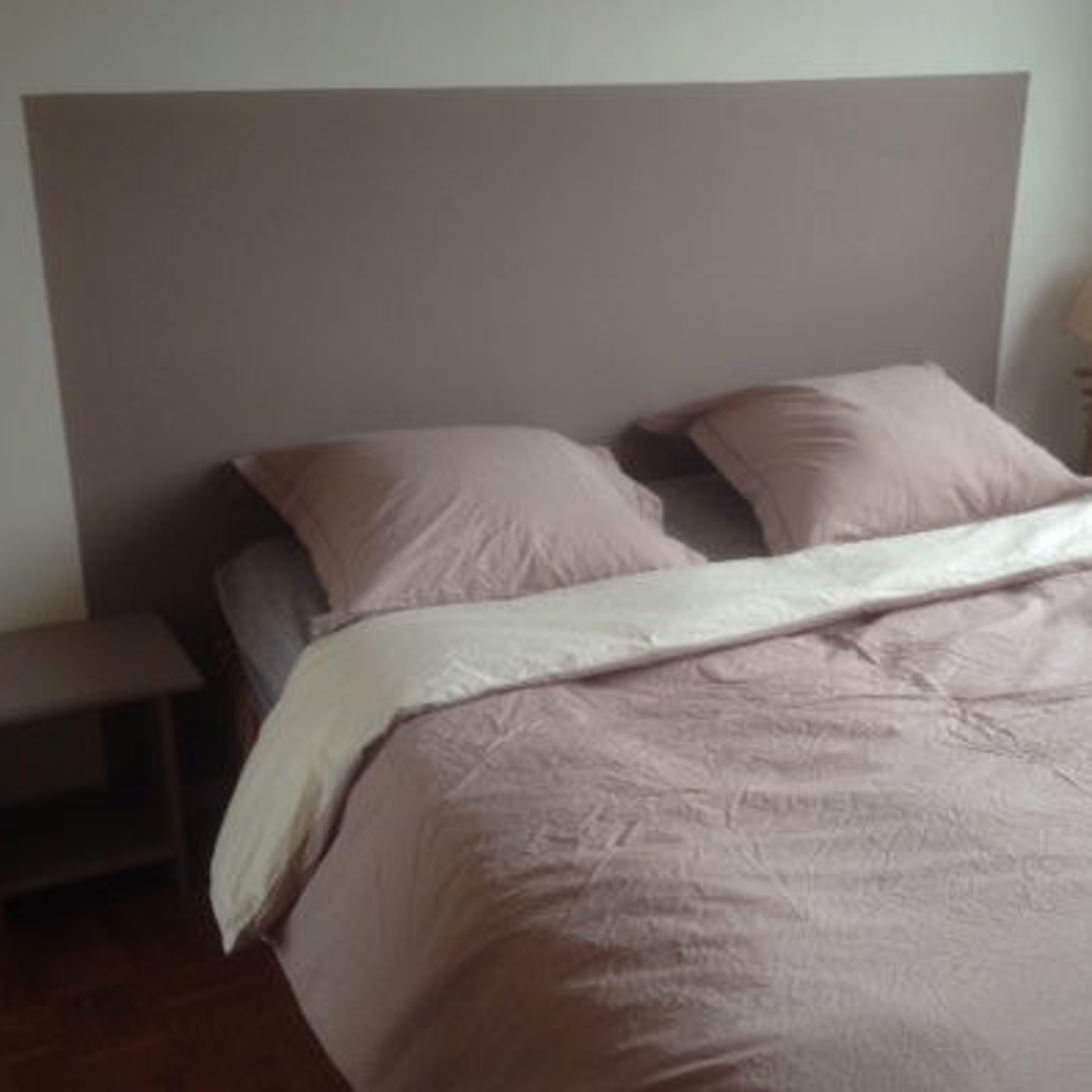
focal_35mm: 50
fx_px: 1785
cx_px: 725
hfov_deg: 33.7
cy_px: 609
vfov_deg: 34.0
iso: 50
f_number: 2.4
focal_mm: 4.28
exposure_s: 1/40
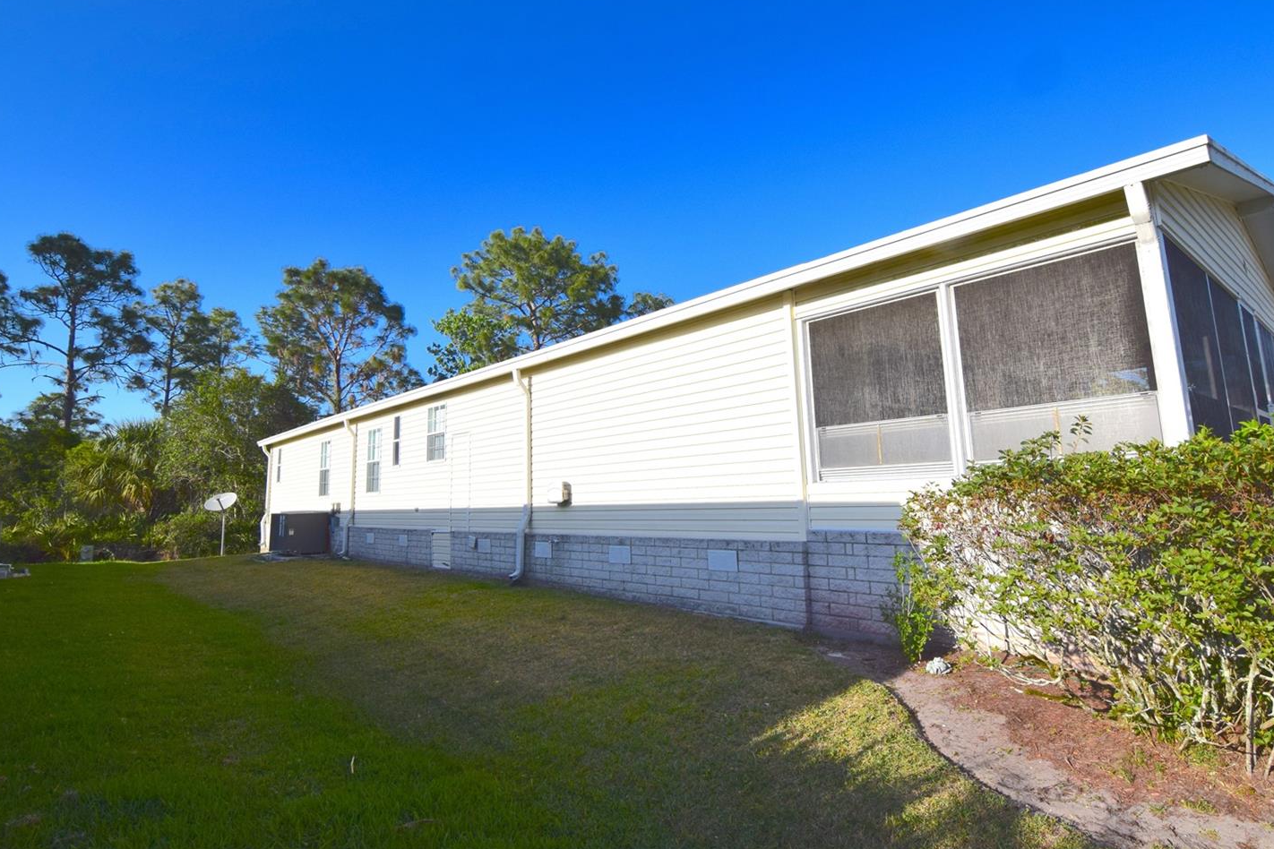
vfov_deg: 65.6
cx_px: 676
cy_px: 383
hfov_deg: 88.1
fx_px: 657
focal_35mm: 19
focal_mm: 11
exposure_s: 1/500
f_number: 11
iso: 250
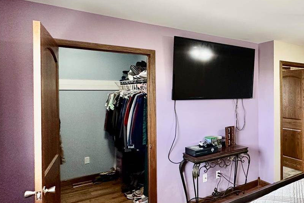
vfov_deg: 45.0
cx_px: 249
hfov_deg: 58.1
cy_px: 95
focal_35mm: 29
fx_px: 245
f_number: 2.2
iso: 320
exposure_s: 1/120
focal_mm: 2.22
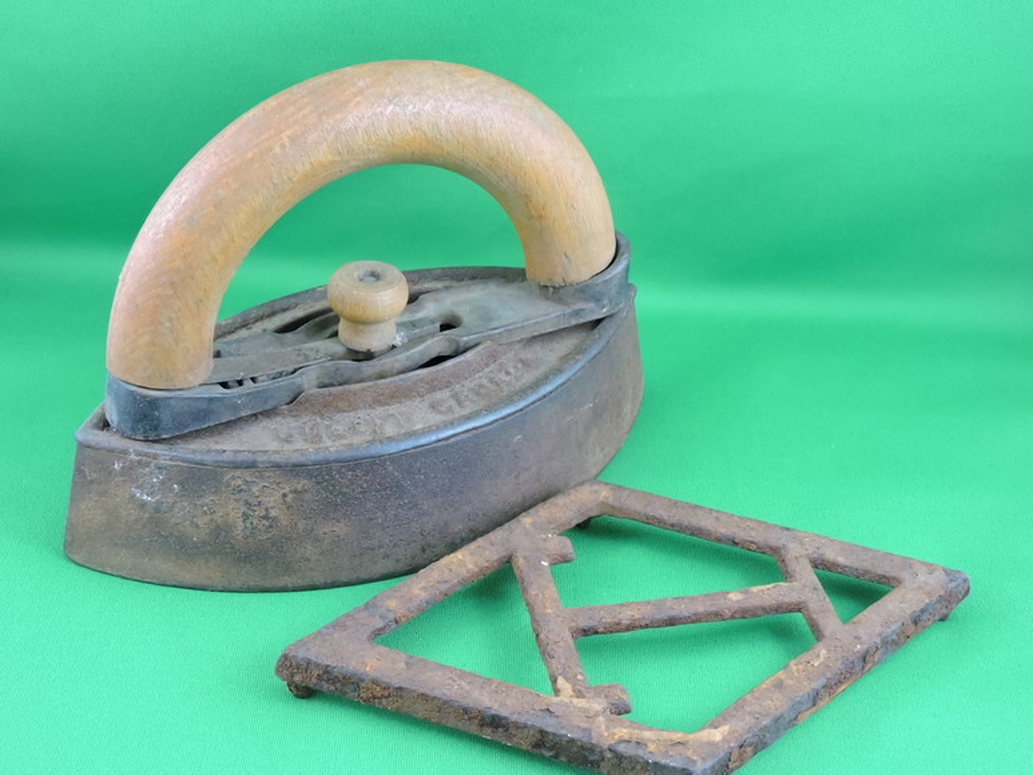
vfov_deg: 26.6
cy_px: 388
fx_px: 1642
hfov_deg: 34.9
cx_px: 516
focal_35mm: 55
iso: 800
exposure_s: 1/60
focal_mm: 9.9
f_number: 4
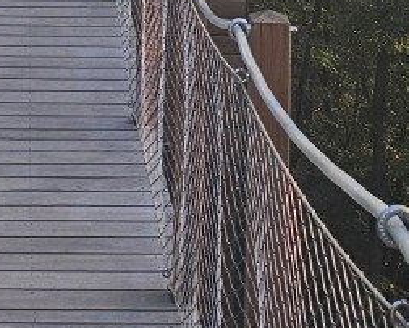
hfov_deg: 14.3
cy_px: -292
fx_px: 1612
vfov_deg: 10.8
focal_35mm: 133
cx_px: 29
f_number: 1.7
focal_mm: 6.3
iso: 50
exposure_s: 1/359
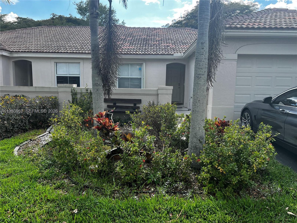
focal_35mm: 26
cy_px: 112
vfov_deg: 53.1
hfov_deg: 67.3
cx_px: 148
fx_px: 223
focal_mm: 5.7
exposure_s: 1/1196
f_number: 1.5
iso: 50
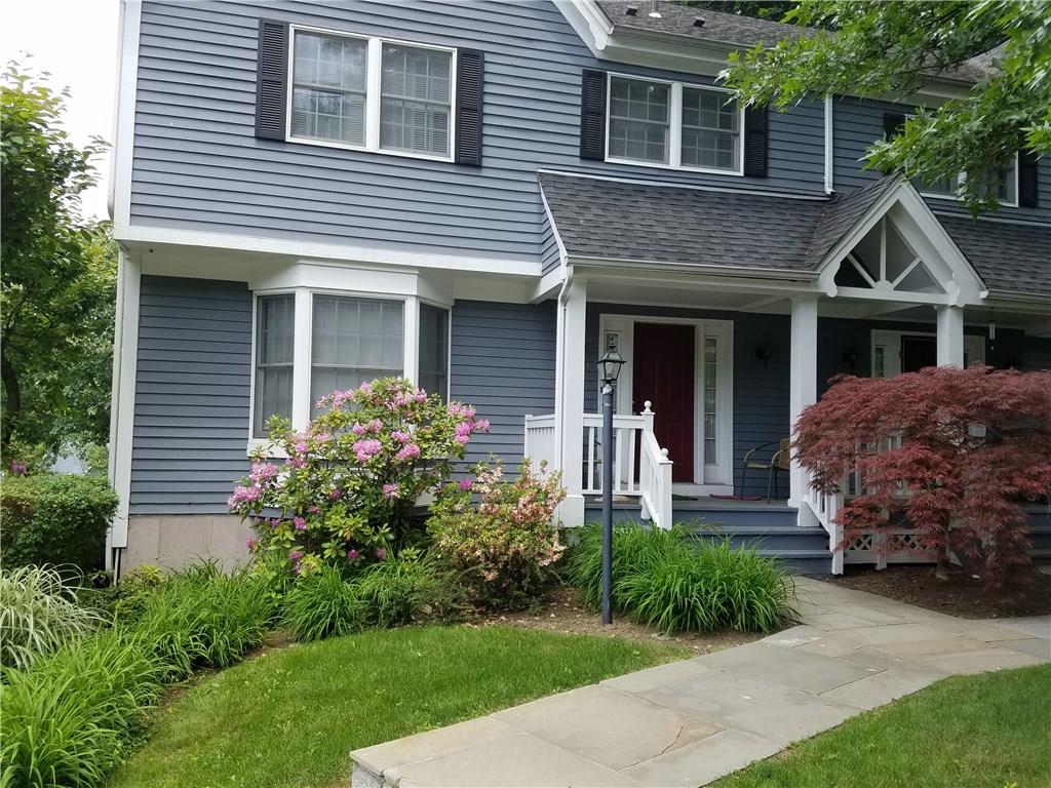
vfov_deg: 53.1
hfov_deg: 67.3
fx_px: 789
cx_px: 526
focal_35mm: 26
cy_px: 394
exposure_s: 1/710
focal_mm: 4.2
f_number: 1.7
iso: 50
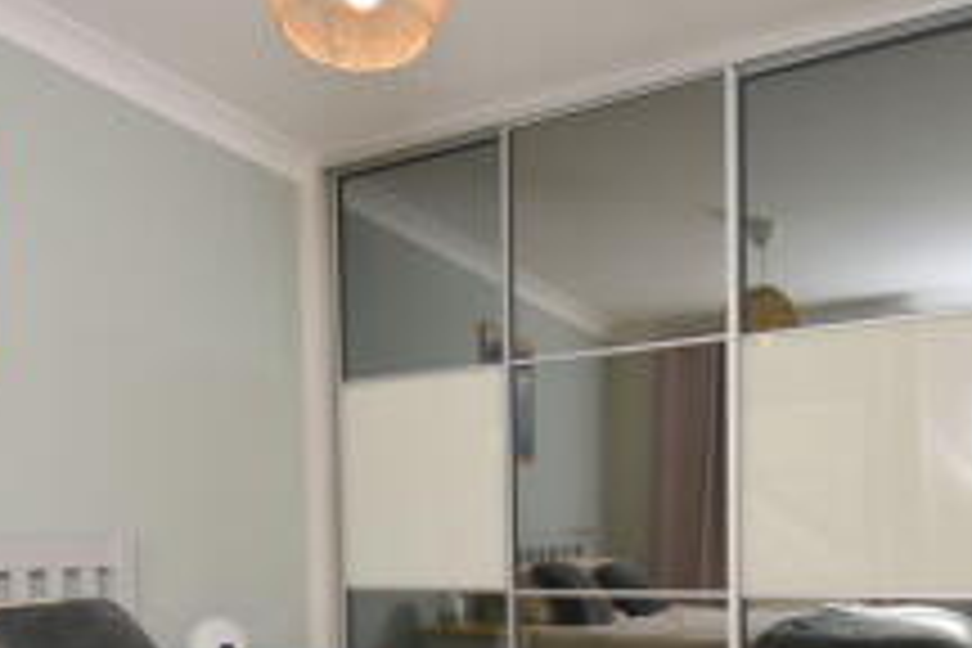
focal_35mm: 33
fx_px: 891
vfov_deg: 37.2
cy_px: 592
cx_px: 459
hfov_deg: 57.2
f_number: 5
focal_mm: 10
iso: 100
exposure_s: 1/200
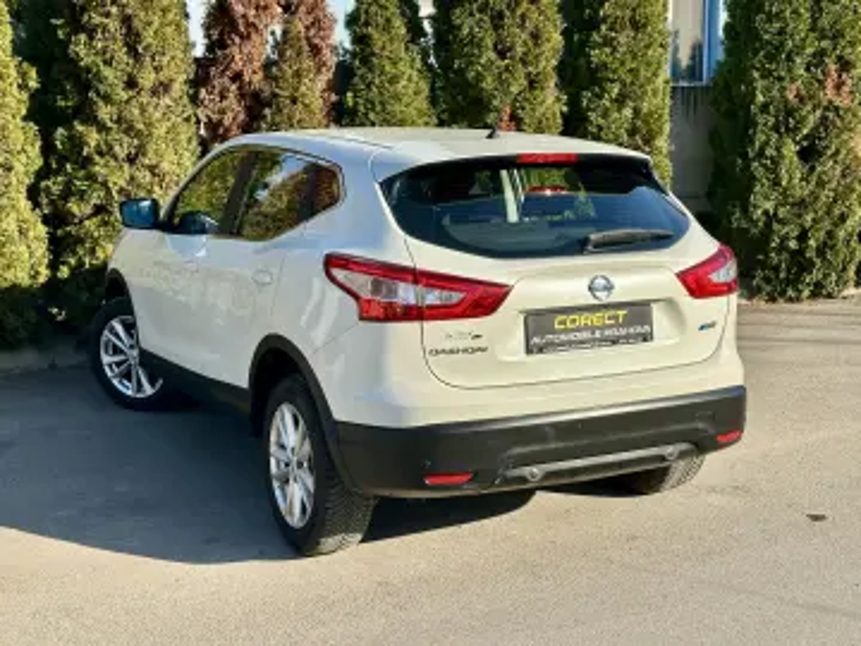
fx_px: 1194
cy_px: 323
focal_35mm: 48
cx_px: 430
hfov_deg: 39.7
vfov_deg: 30.3
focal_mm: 6.86
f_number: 1.78
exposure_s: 1/3597
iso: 64
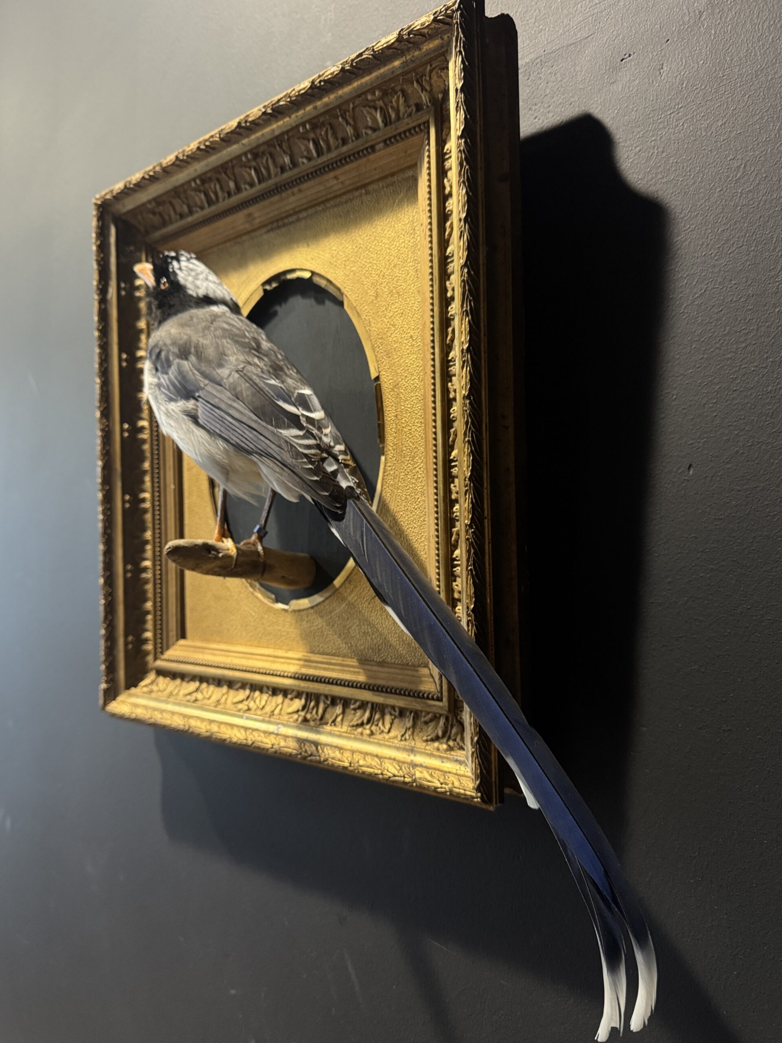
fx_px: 723
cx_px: 391
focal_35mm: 24
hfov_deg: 56.8
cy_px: 522
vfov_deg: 71.6
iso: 640
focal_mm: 6.76
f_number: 1.78
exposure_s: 1/60
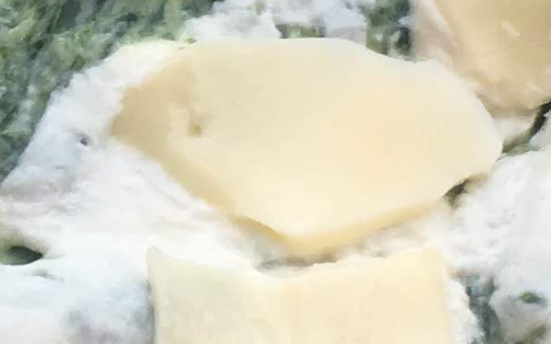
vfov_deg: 6.3
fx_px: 3108
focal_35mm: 207
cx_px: -123
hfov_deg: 10.0
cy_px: 216
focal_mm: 4.15
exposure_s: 1/100
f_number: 2.2
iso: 40
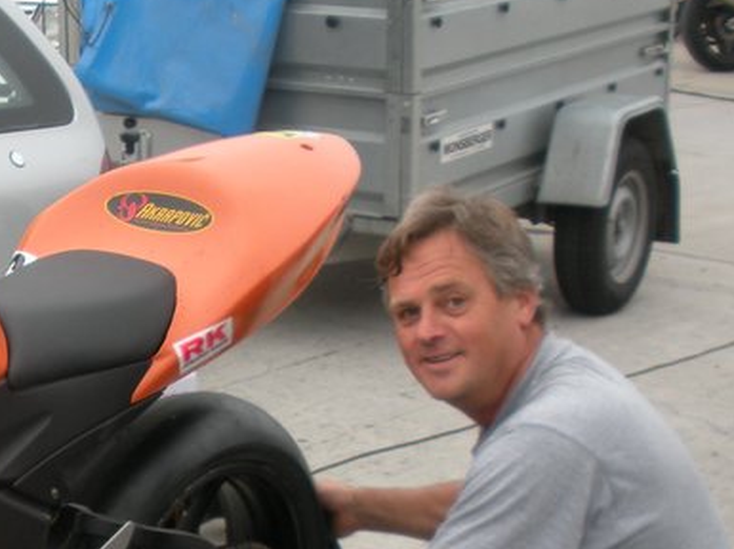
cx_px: -76
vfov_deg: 16.0
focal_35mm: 91
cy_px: 503
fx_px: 1928
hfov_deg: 20.5
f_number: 3.5
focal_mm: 6.3
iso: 64
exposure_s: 1/182
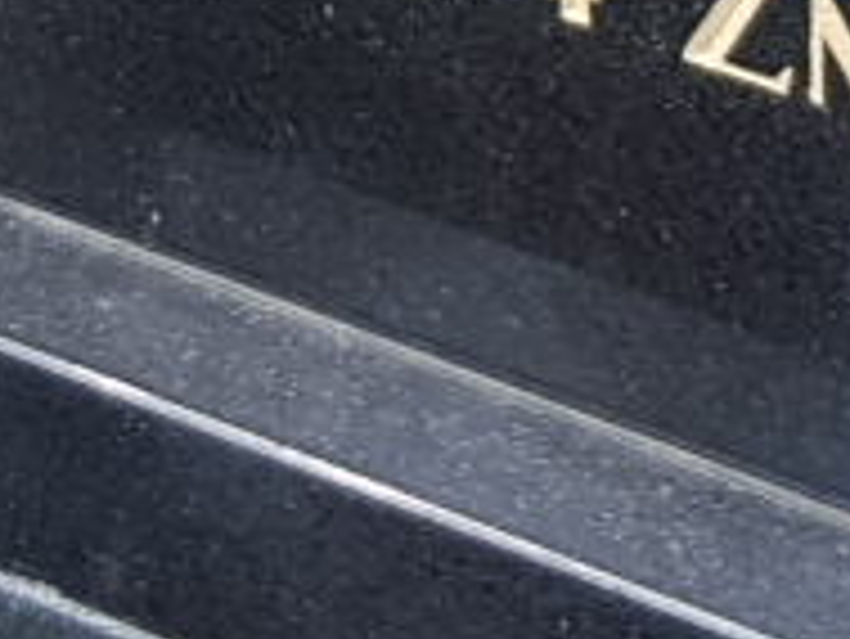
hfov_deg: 14.9
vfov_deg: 10.3
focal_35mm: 132
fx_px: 3243
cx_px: 621
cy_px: -644
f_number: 1.7
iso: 40
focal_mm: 4.2
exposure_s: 1/570
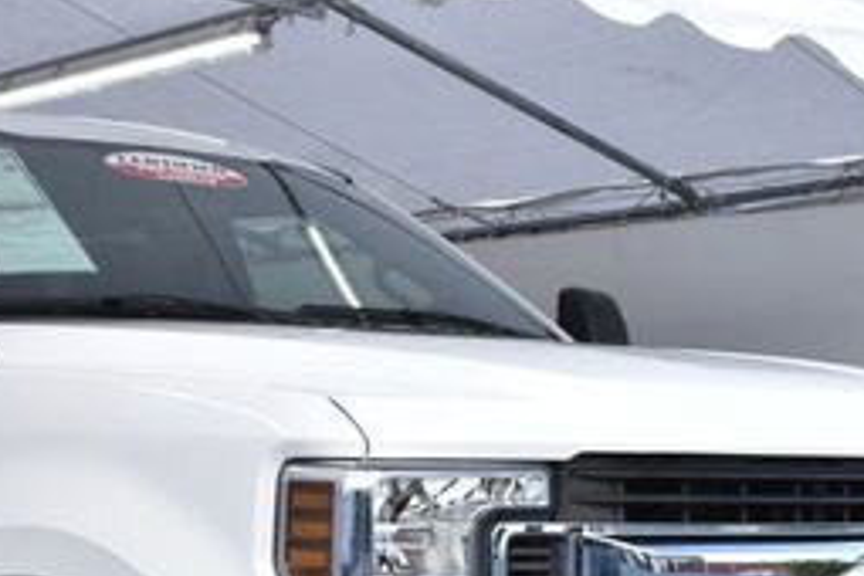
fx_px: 2352
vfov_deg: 13.5
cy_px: 715
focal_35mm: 98
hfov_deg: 20.6
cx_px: 193
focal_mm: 26
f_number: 8
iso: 250
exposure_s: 1/250
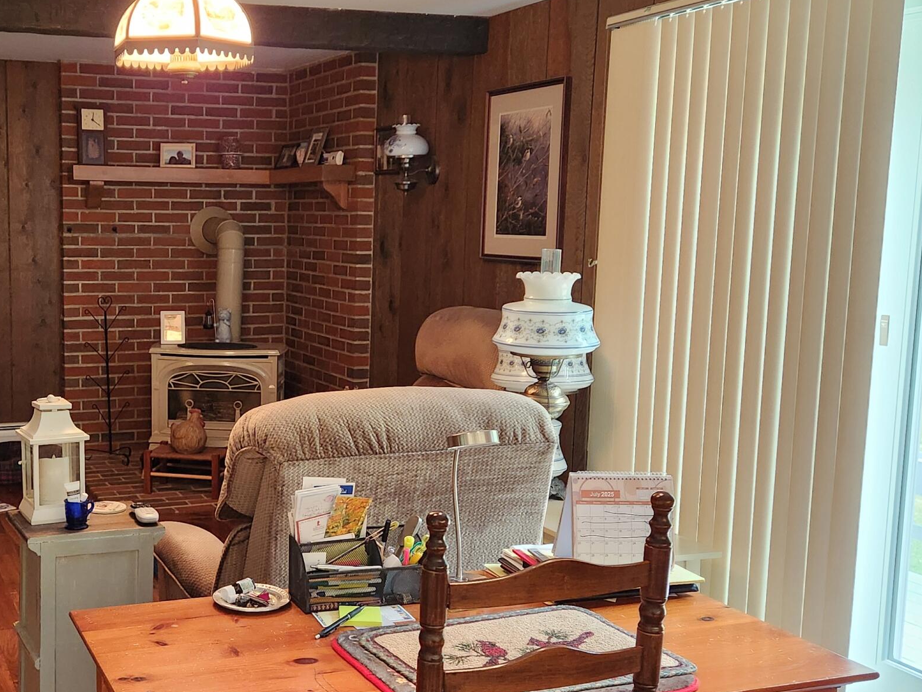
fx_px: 1172
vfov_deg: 32.9
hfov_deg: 41.7
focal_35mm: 44
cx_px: 235
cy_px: 336
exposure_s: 1/120
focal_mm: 5.4
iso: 500
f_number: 1.8
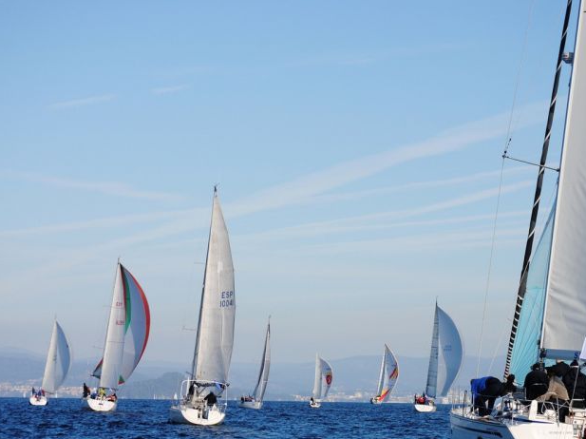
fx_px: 2379
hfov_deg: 14.0
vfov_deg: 10.5
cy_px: 254
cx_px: 315
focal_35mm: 141
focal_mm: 75
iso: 100
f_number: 6.3
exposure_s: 1/640
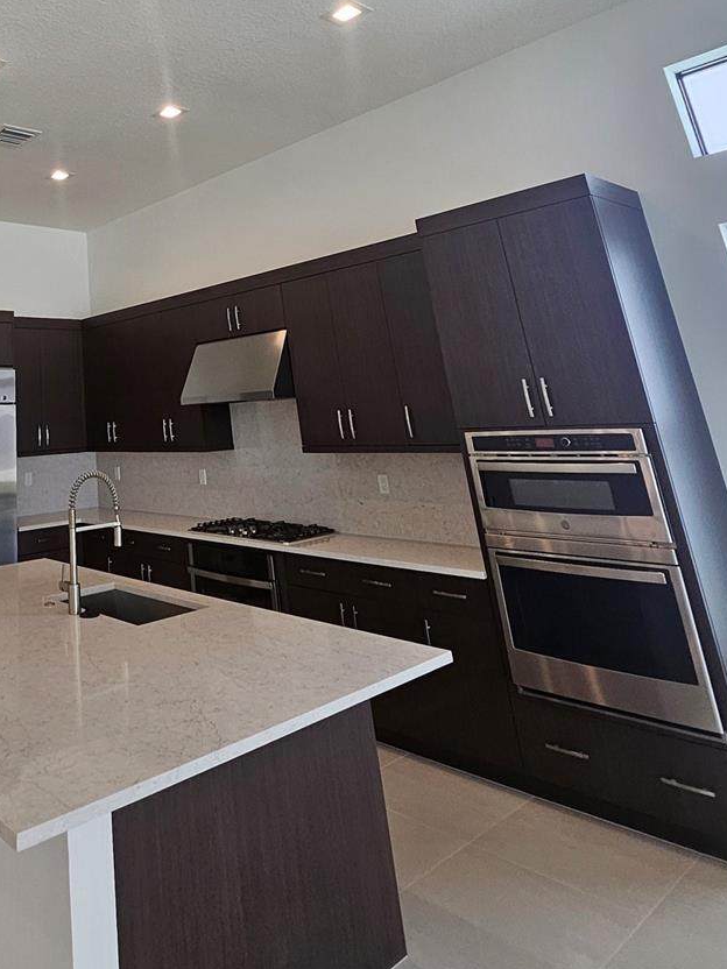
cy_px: 198
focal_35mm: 24
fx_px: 672
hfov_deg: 51.7
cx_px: 106
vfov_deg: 65.4
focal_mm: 1.7
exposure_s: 1/120
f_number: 2.2
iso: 64
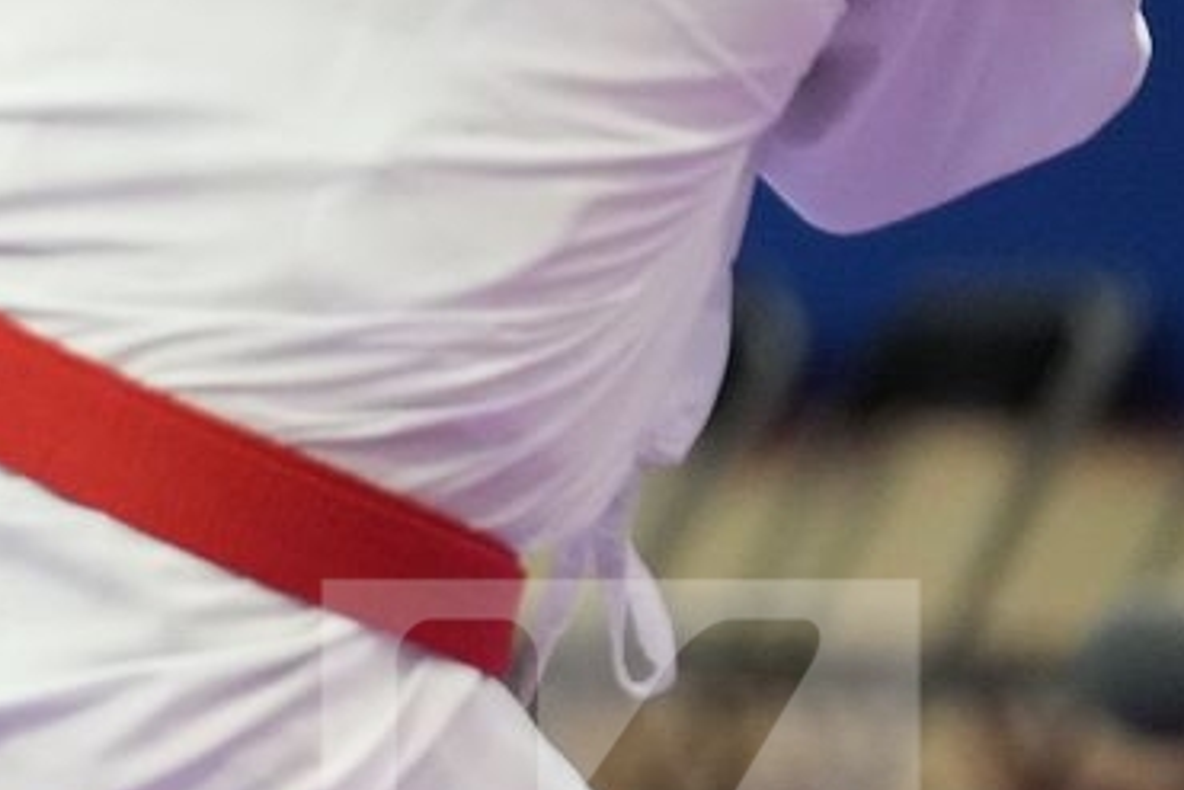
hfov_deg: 2.4
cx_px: -1549
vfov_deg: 1.6
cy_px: -265
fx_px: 27702
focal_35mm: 842
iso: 4000
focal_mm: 173
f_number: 2.8
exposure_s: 1/1000
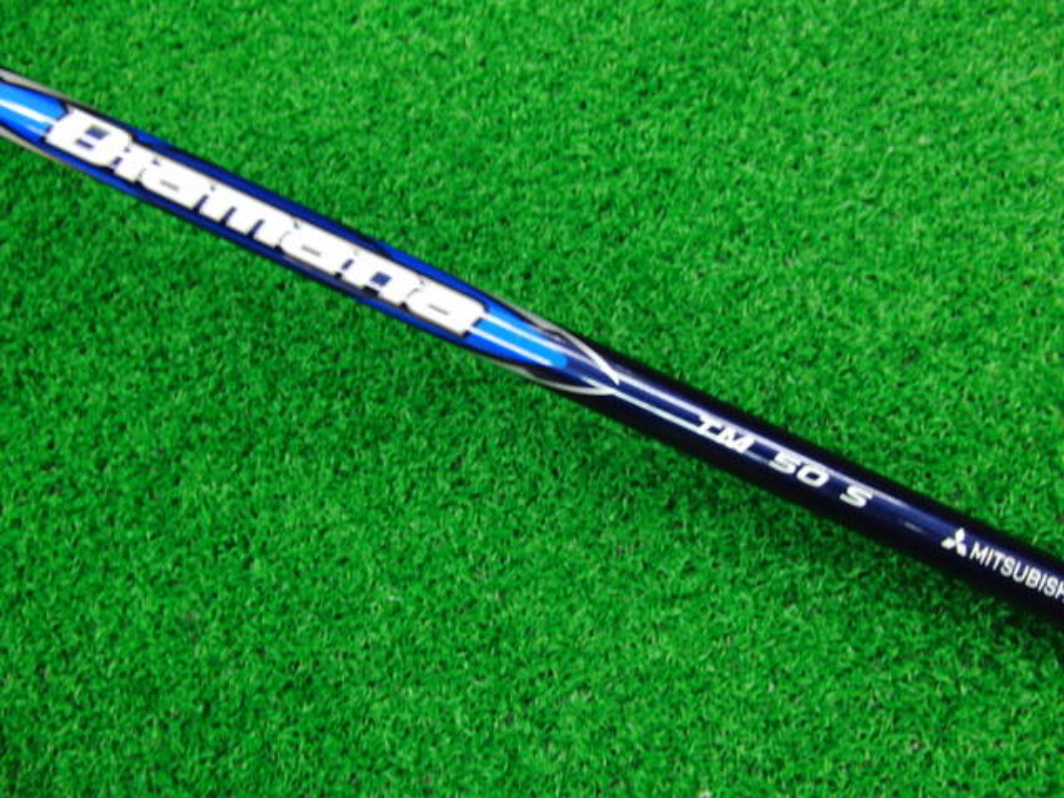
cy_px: 399
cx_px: 532
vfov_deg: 38.7
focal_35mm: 37
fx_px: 1137
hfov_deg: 50.1
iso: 400
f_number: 3.6
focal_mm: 6.42
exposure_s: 1/25
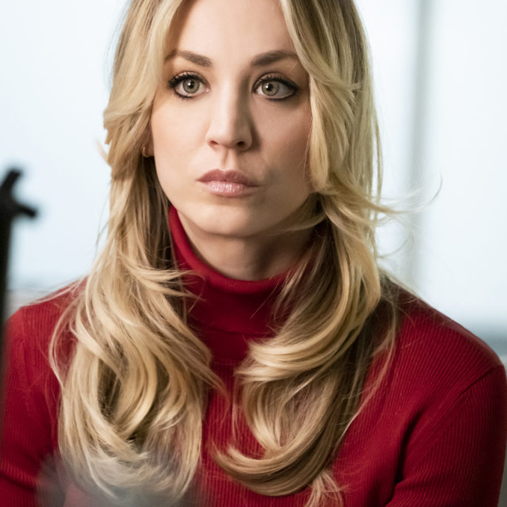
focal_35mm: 213
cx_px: 253
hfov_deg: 8.2
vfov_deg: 8.2
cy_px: 244
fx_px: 3530
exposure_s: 1/500
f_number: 2.8
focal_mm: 110.6
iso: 6400
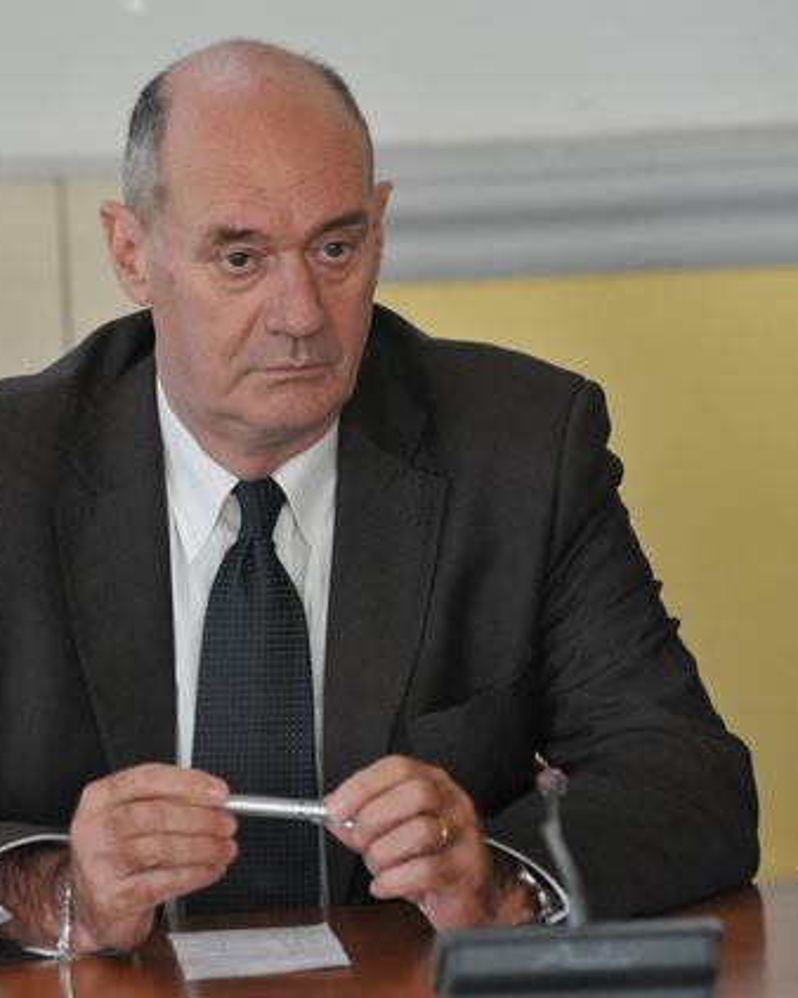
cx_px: 323
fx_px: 8390
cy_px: 500
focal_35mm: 284
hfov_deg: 5.4
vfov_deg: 6.8
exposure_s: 1/125
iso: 2500
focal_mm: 200
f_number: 5.6
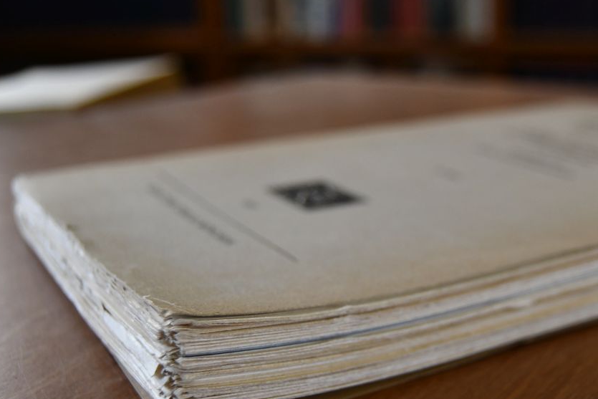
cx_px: 470
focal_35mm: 57
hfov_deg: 34.1
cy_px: 239
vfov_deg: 23.8
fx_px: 947
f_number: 3.8
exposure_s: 1/250
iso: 500
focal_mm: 23
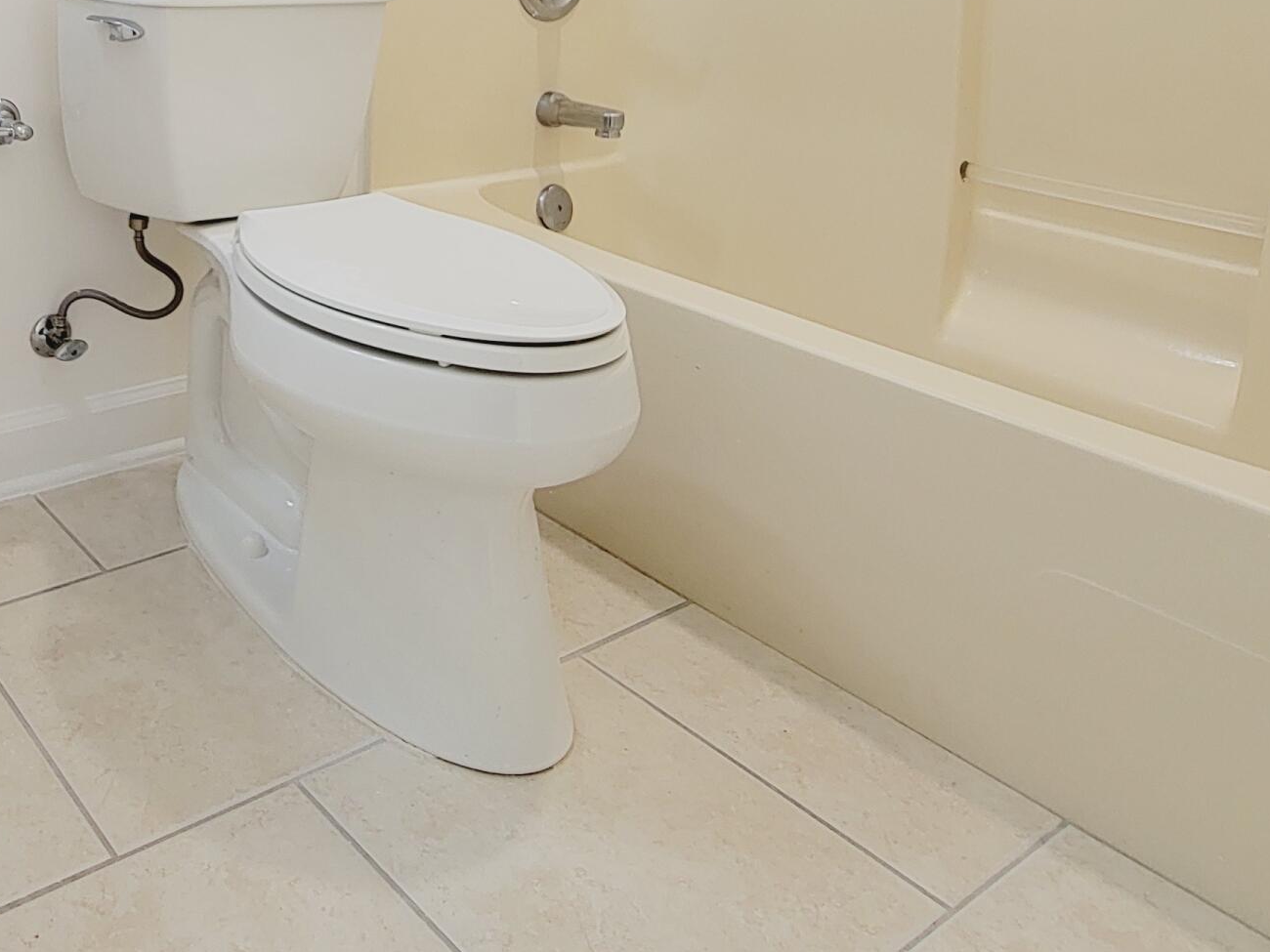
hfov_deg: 53.0
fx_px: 1101
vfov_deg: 40.3
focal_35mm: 30
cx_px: 139
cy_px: -25
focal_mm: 2.2
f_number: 2.2
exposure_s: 1/60
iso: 80
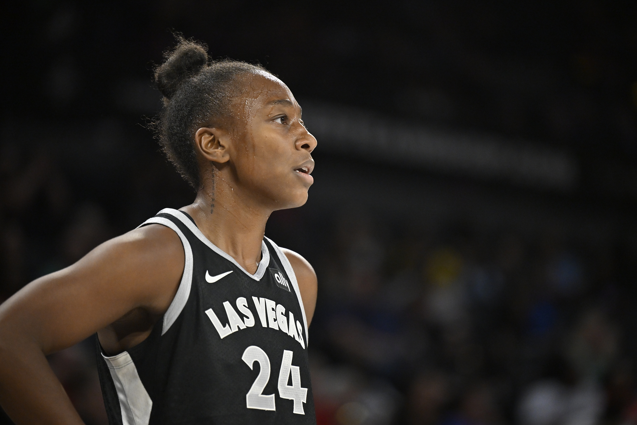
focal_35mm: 200
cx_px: 318
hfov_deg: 10.3
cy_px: 212
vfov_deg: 6.9
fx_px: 3539
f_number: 2.8
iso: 2000
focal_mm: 200
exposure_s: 1/1600
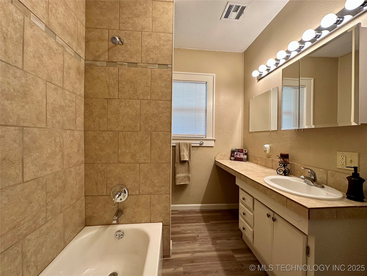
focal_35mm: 14
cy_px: 138
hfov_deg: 102.1
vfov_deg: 85.7
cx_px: 184
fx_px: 148
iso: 200
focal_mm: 2.22
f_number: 2.2
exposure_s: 1/120
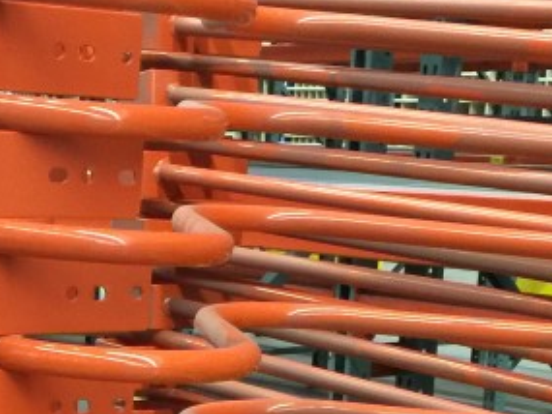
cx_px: 120
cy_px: 725
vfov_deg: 12.4
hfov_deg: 17.7
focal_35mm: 110
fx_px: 1755
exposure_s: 1/8
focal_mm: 4.15
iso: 100
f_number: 2.2
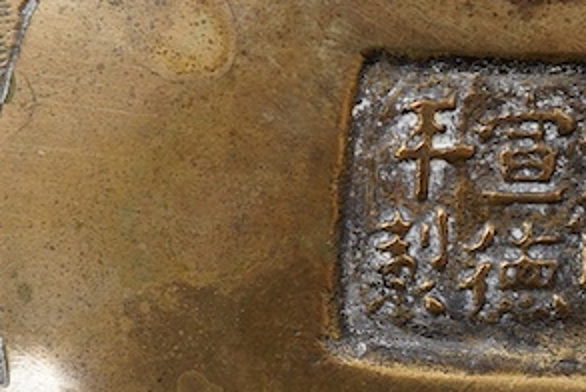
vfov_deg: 10.0
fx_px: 2249
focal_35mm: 138
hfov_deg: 14.8
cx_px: 456
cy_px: 200
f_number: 8
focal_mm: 30
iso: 1250
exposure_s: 1/125
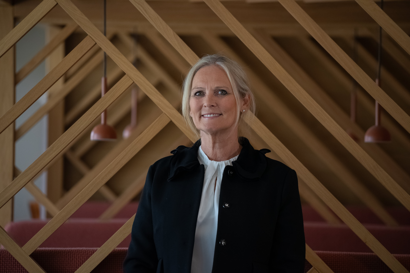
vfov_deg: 6.9
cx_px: 205
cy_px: 136
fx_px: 2278
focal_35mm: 200
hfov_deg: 10.3
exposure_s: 1/640
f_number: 4
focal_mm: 200
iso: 6400
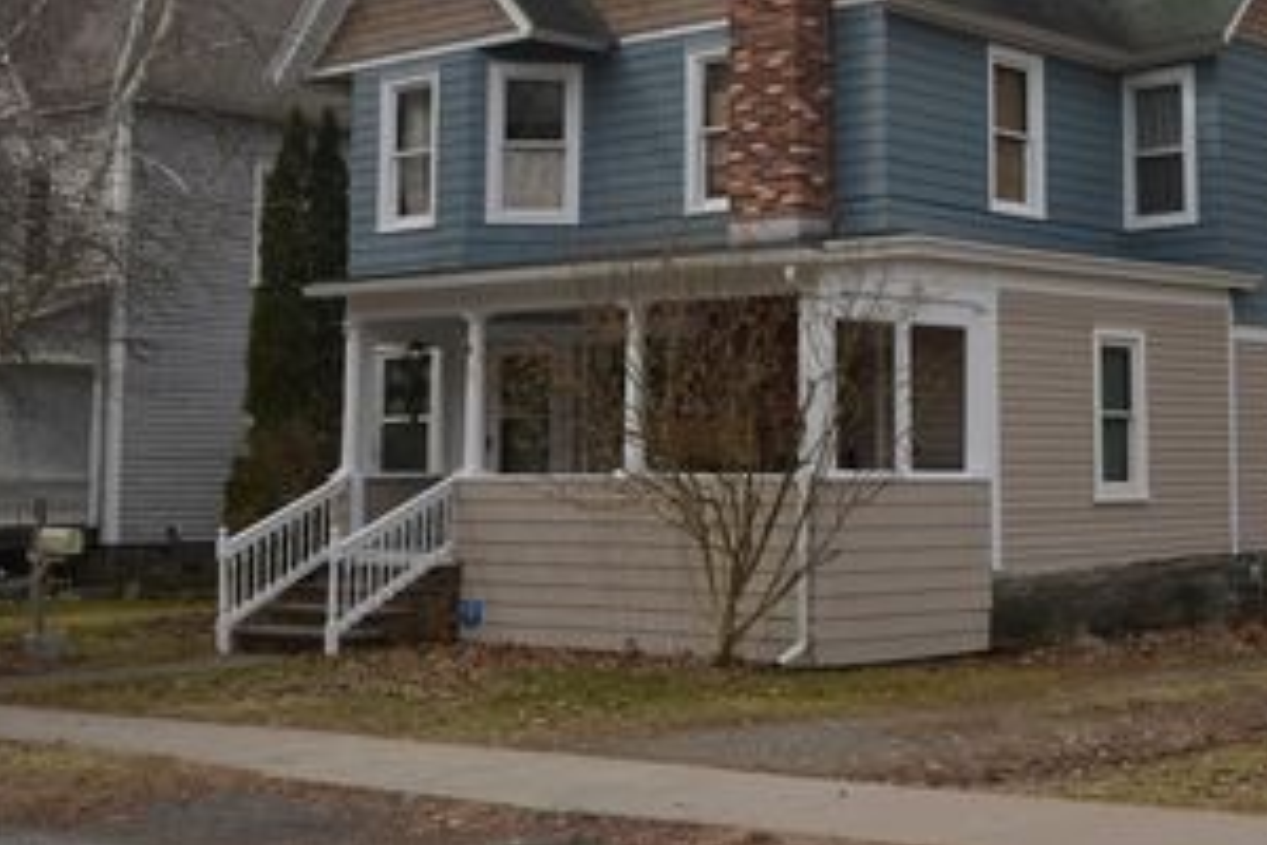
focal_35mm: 60
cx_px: 933
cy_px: 154
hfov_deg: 32.8
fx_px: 2112
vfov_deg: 22.3
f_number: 8
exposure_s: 1/200
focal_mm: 24
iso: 100
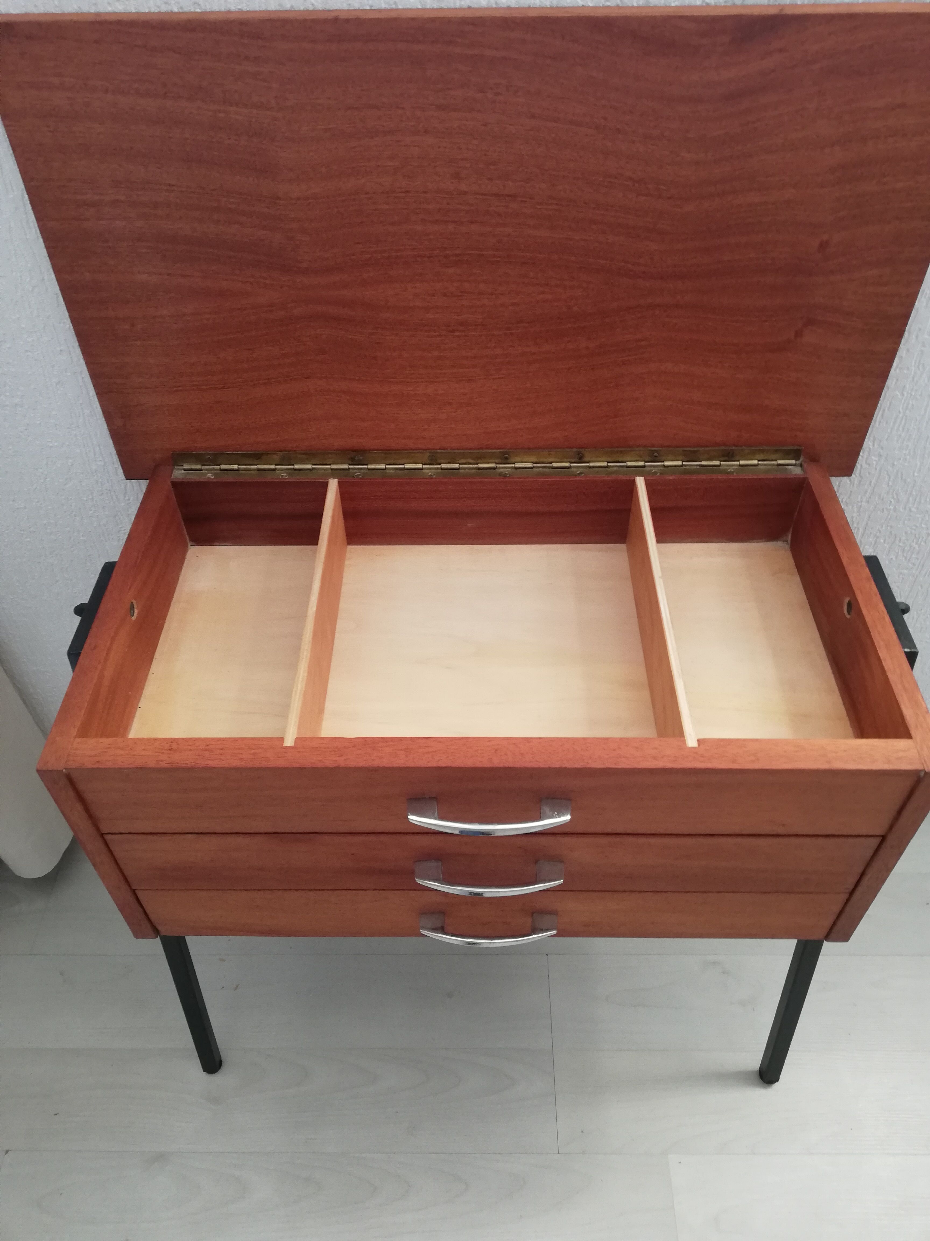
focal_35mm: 26
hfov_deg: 53.1
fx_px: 931
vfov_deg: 67.3
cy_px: 620
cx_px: 465
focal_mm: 3.81
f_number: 2.2
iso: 250
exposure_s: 1/33.3
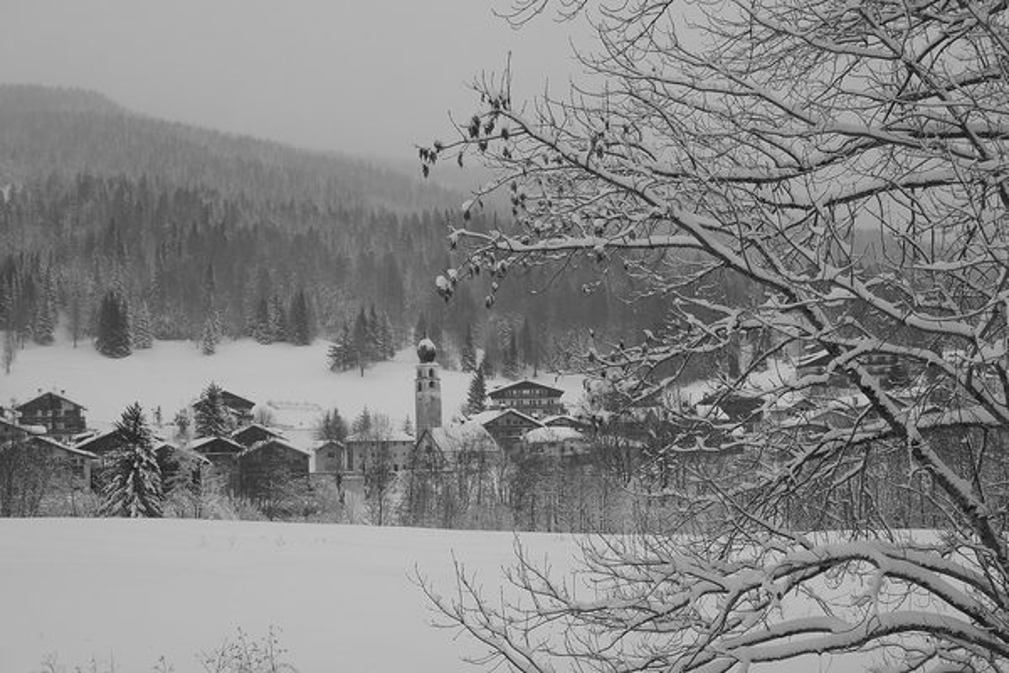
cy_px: 336
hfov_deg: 47.4
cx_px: 504
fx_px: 1149
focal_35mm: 41
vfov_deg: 32.6
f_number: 6.4
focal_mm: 27
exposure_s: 1/500
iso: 400
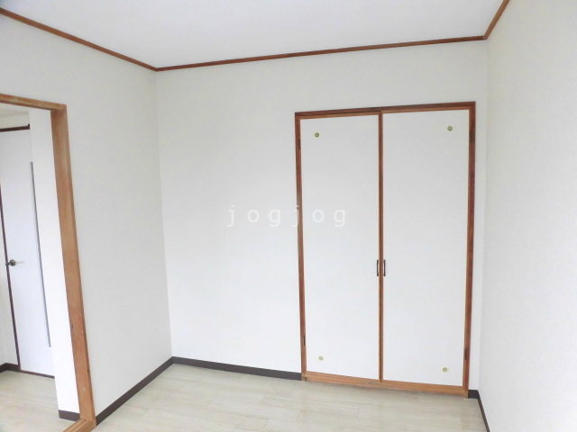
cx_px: 288
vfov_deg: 56.8
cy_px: 216
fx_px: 400
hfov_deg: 71.6
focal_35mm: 24
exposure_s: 1/80
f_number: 3.1
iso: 100
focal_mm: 4.3
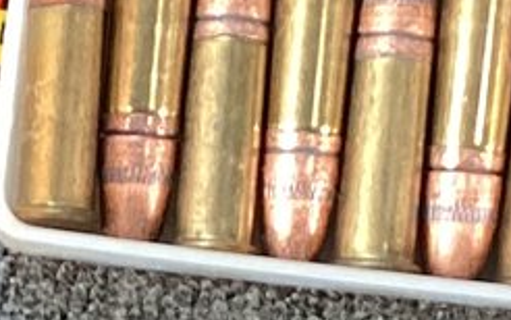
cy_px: 676
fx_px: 2814
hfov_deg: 10.2
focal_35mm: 202
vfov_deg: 6.3
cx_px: -159
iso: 125
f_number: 2.4
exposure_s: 1/60
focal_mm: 3.3
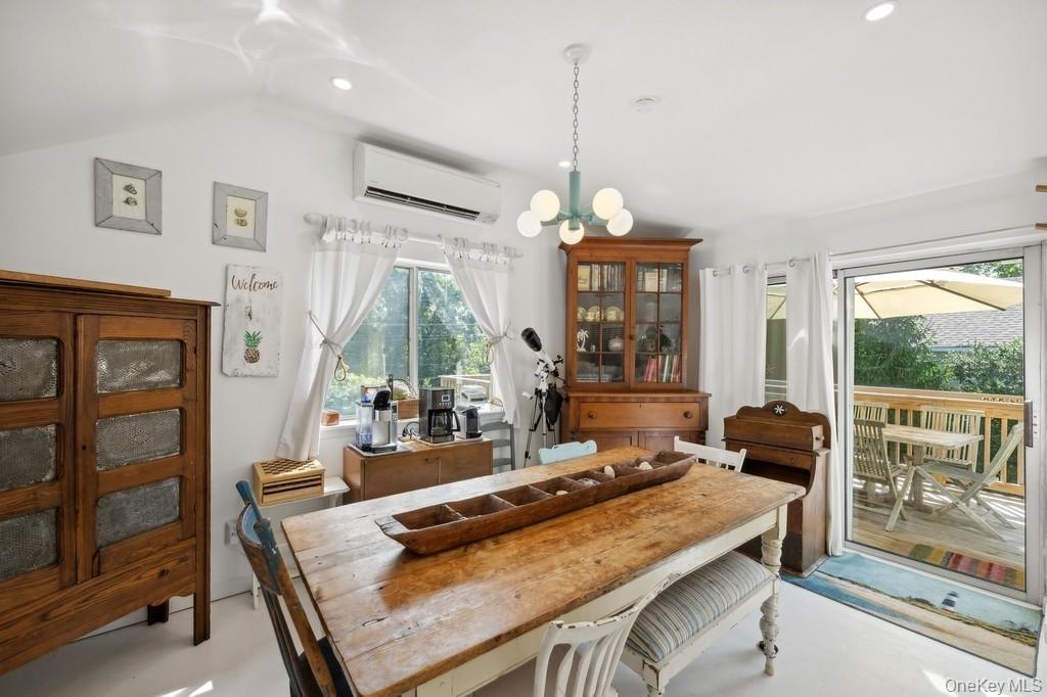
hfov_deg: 104.3
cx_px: 524
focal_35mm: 14
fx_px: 407
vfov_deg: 81.2
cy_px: 348
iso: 800
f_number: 8
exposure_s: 1/500
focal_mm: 14
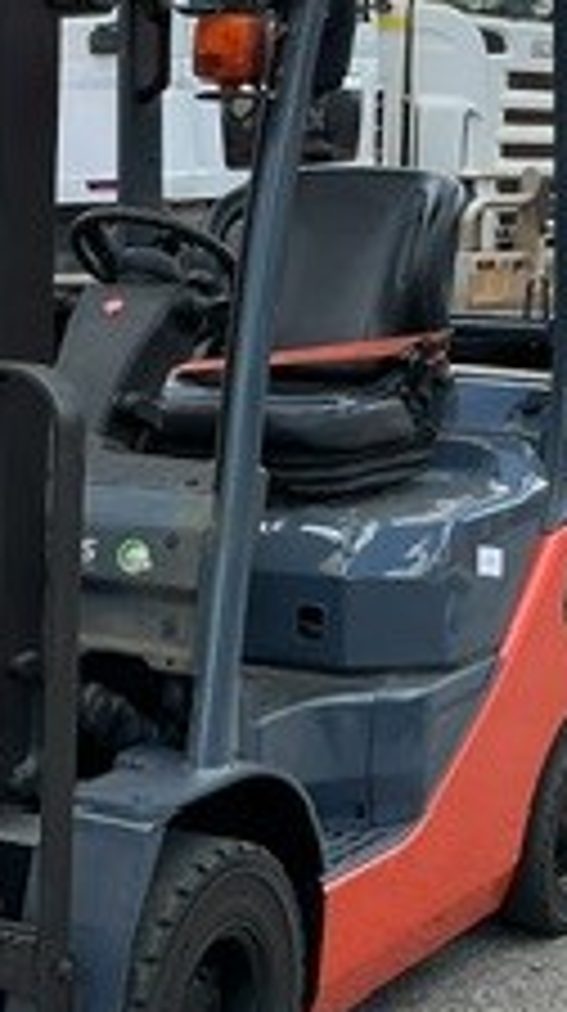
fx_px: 2414
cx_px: -148
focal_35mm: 90
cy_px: 630
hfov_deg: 13.0
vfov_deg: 23.6
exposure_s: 1/728
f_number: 1.8
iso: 25
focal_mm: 3
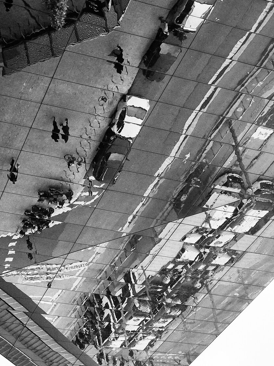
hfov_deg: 20.4
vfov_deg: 27.0
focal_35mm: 72
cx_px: 109
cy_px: 189
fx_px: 760
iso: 1250
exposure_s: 1/250
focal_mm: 23.3
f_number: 9
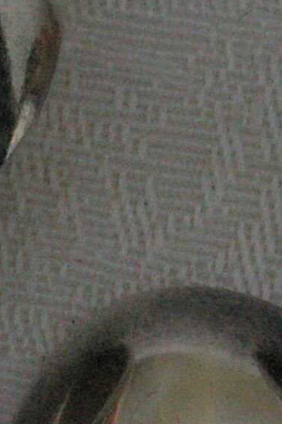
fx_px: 2391
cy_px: 530
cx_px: -213
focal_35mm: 203
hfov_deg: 6.6
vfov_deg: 10.0
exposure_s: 1/750
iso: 1600
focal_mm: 26
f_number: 8
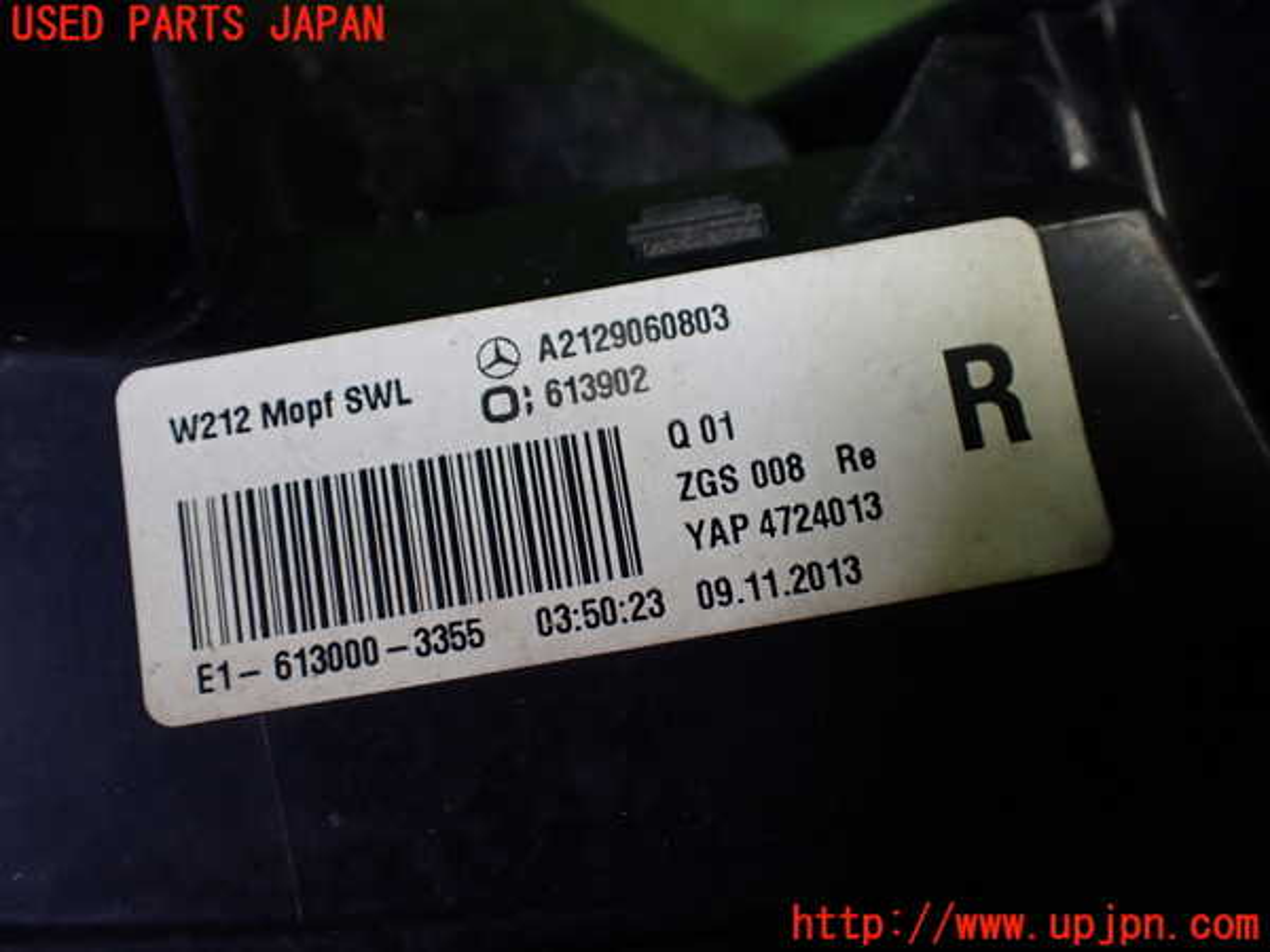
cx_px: 635
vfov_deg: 46.8
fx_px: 1101
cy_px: 476
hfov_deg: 60.0
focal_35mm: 30
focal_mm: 5.4
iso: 320
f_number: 2.3
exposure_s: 1/125
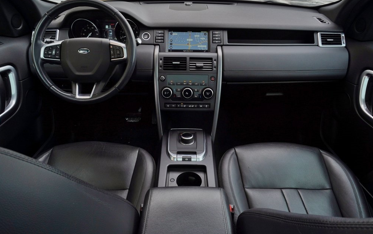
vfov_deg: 49.3
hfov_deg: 72.5
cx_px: 184
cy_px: 110
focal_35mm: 25
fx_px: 254
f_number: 7.1
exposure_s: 1/80
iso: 100
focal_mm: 16
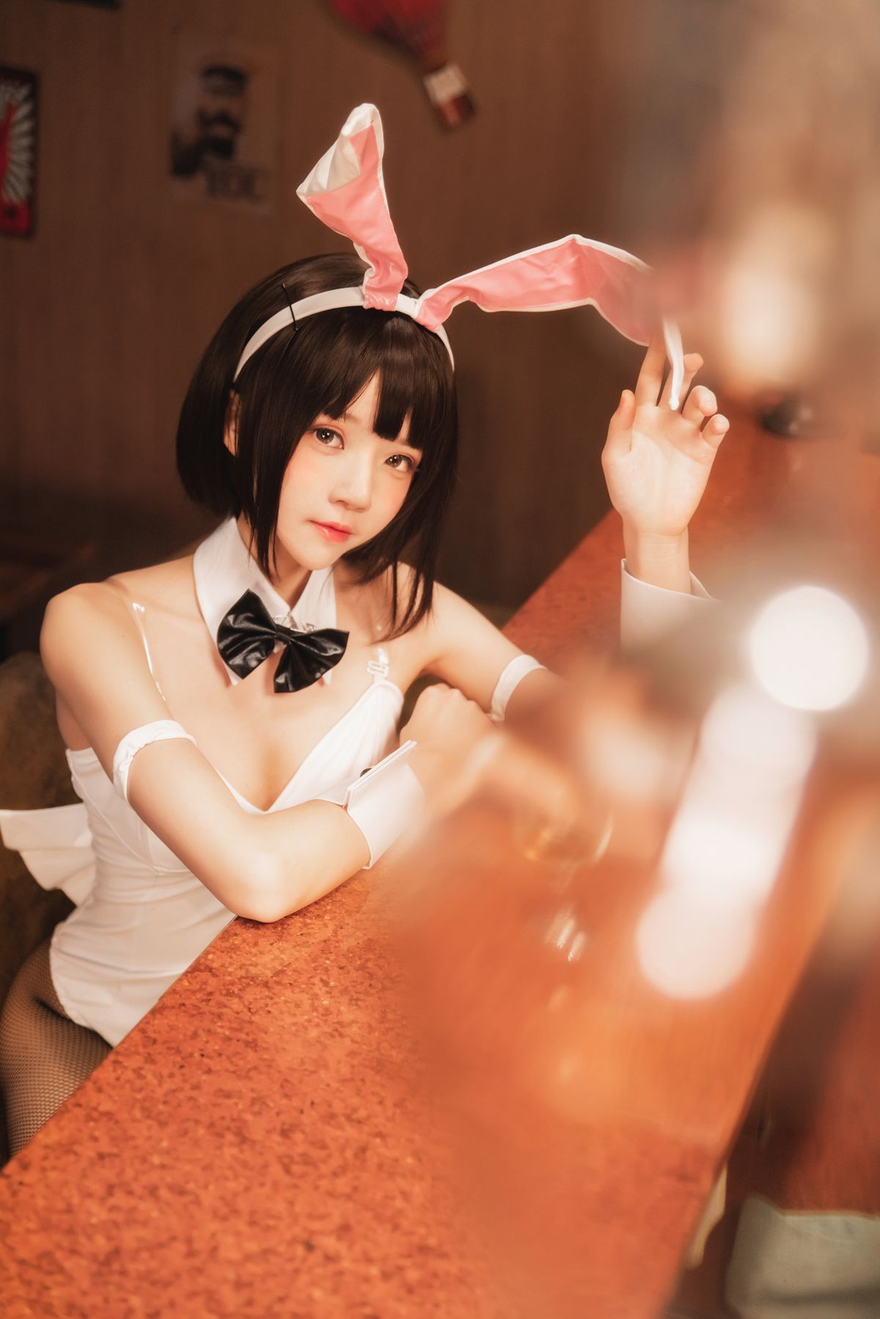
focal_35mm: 52
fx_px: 1906
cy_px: 660
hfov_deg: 26.0
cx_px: 440
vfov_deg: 38.2
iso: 1600
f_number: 2.8
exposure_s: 1/160
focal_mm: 52
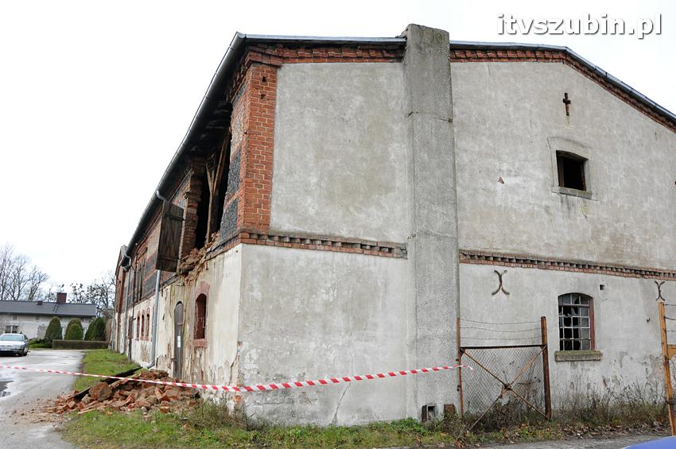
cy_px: 224
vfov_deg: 47.8
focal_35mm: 27
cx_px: 338
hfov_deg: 67.4
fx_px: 507
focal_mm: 18
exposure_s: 1/250
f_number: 8
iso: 1000
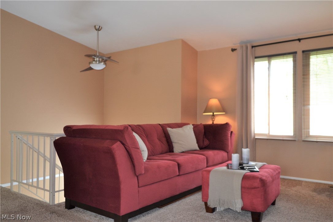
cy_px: 111
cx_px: 166
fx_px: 250
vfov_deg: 47.9
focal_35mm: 27
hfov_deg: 67.4
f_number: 3.5
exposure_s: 1/60
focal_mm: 18
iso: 400
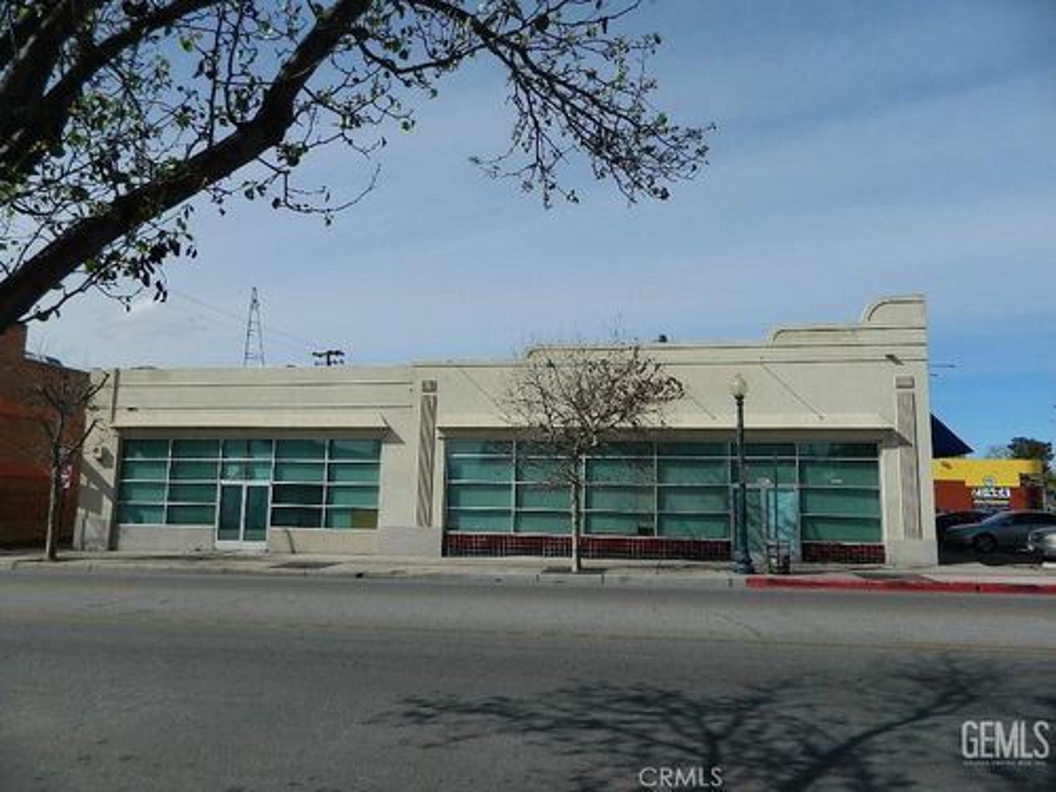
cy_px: 396
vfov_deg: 54.9
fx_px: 763
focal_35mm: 25
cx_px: 528
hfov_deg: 69.4
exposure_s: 1/400
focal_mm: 4.5
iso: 80
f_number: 8.7
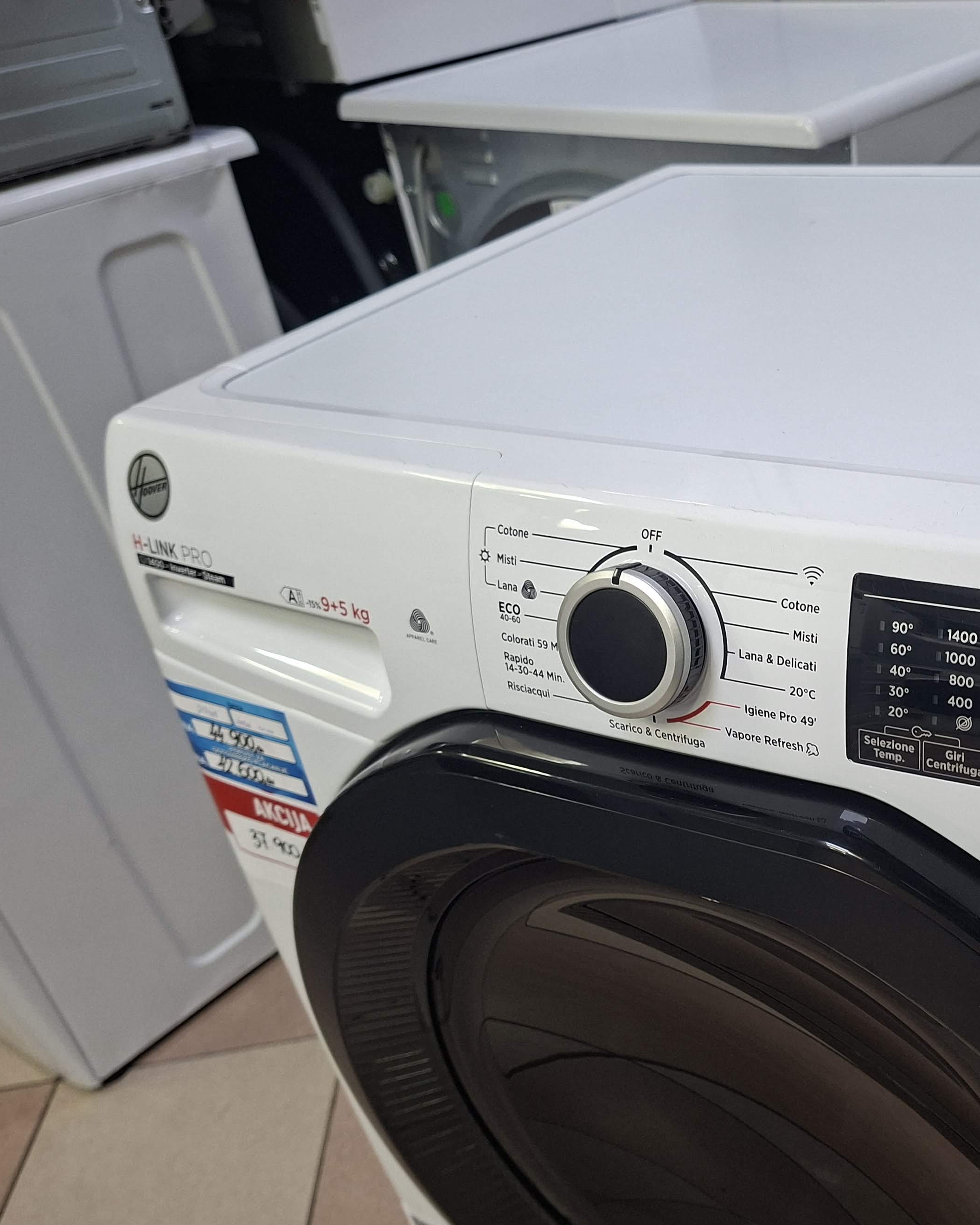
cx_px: 840
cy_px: 677
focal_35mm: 34
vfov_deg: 52.7
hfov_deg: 40.7
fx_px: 1233
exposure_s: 1/50
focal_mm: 5.54
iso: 160
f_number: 1.8
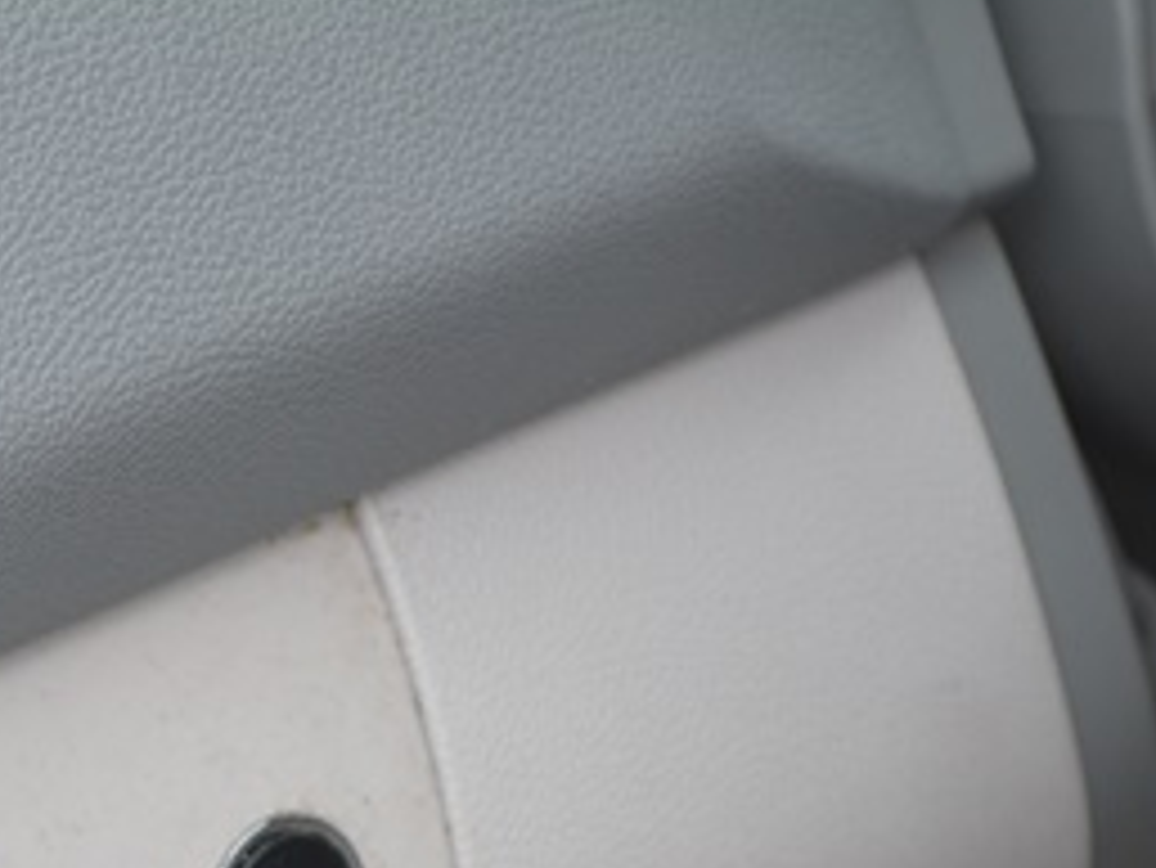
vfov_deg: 8.0
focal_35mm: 185
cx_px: 58
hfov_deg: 10.6
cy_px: 881
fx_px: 6185
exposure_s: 1/125
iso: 360
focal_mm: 55
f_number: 5.6
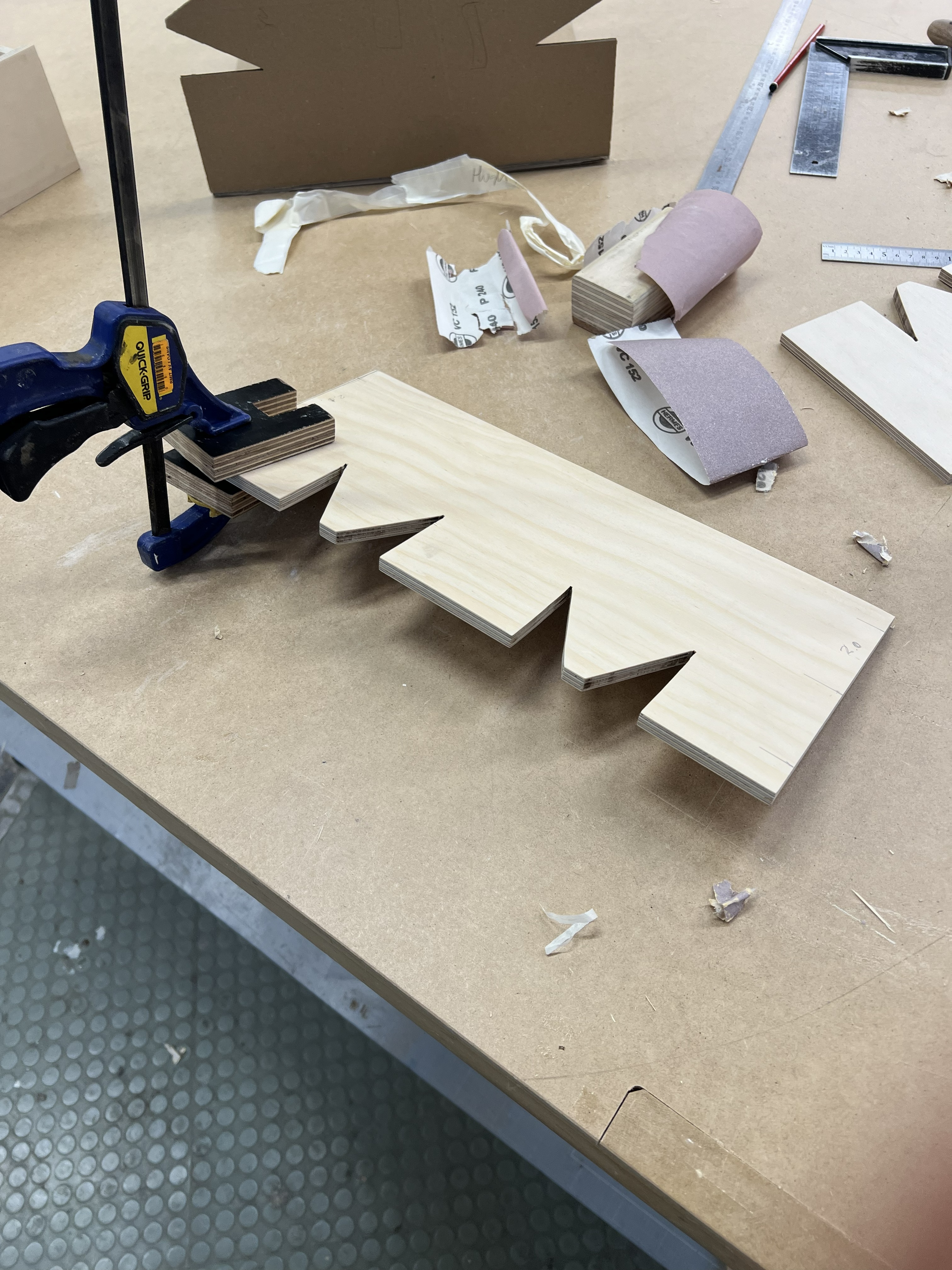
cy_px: 635
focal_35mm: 26
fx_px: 953
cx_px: 476
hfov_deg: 53.1
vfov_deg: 67.3
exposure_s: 1/100
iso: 50
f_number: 1.5
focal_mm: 5.7
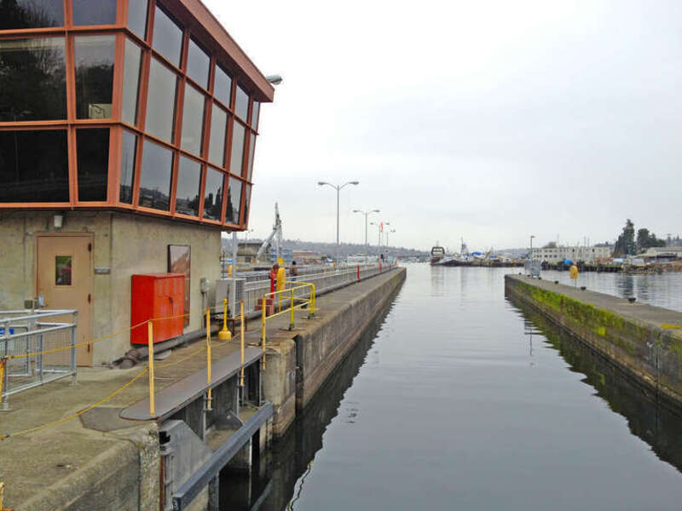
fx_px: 690
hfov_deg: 52.6
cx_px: 341
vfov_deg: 40.7
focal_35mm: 35
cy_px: 256
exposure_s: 1/190
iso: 50
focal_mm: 4.28
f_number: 2.4
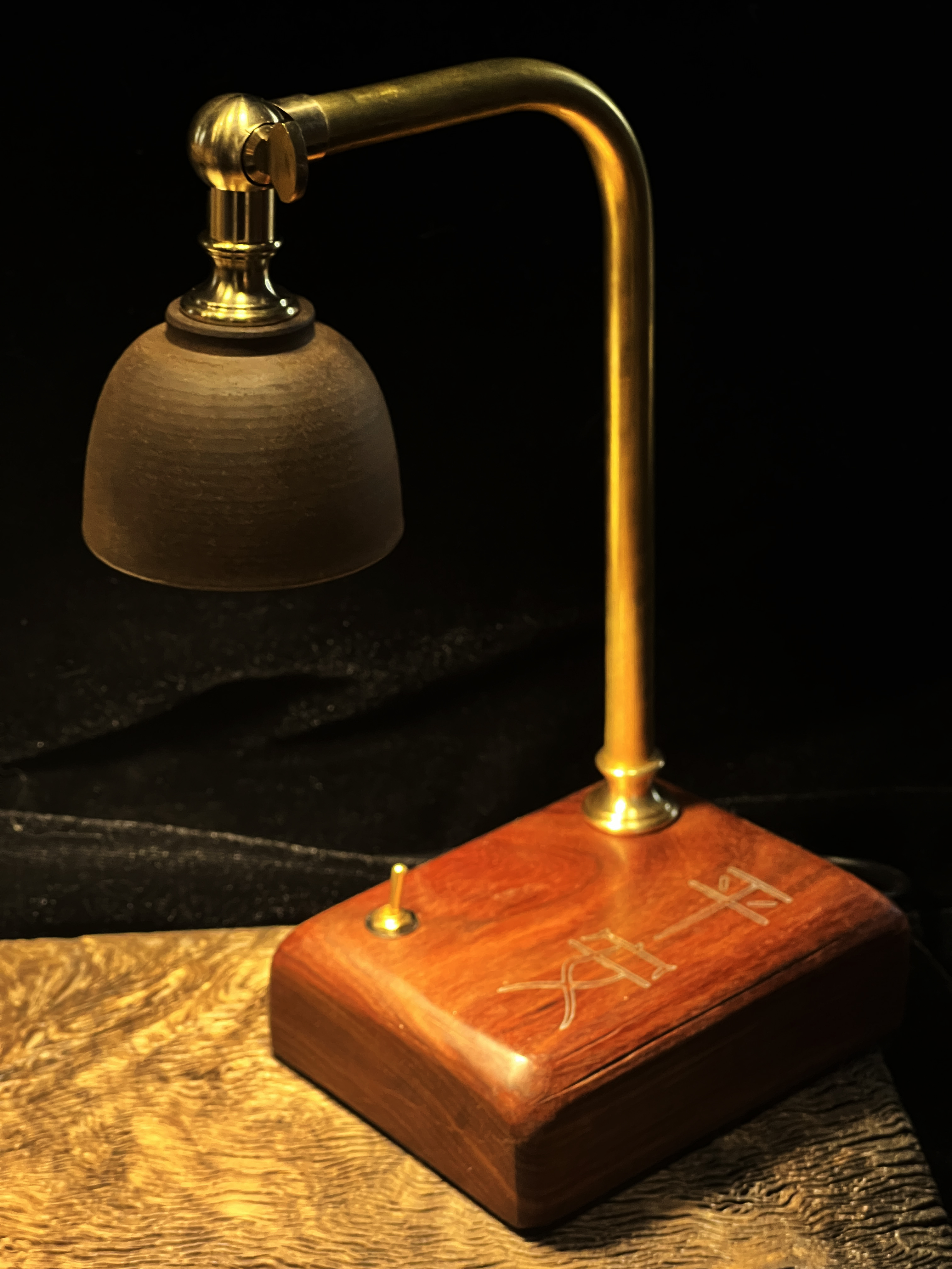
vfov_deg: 25.3
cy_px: 634
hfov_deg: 19.1
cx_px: 476
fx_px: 2824
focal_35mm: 77
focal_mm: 9
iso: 320
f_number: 2.8
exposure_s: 1/50
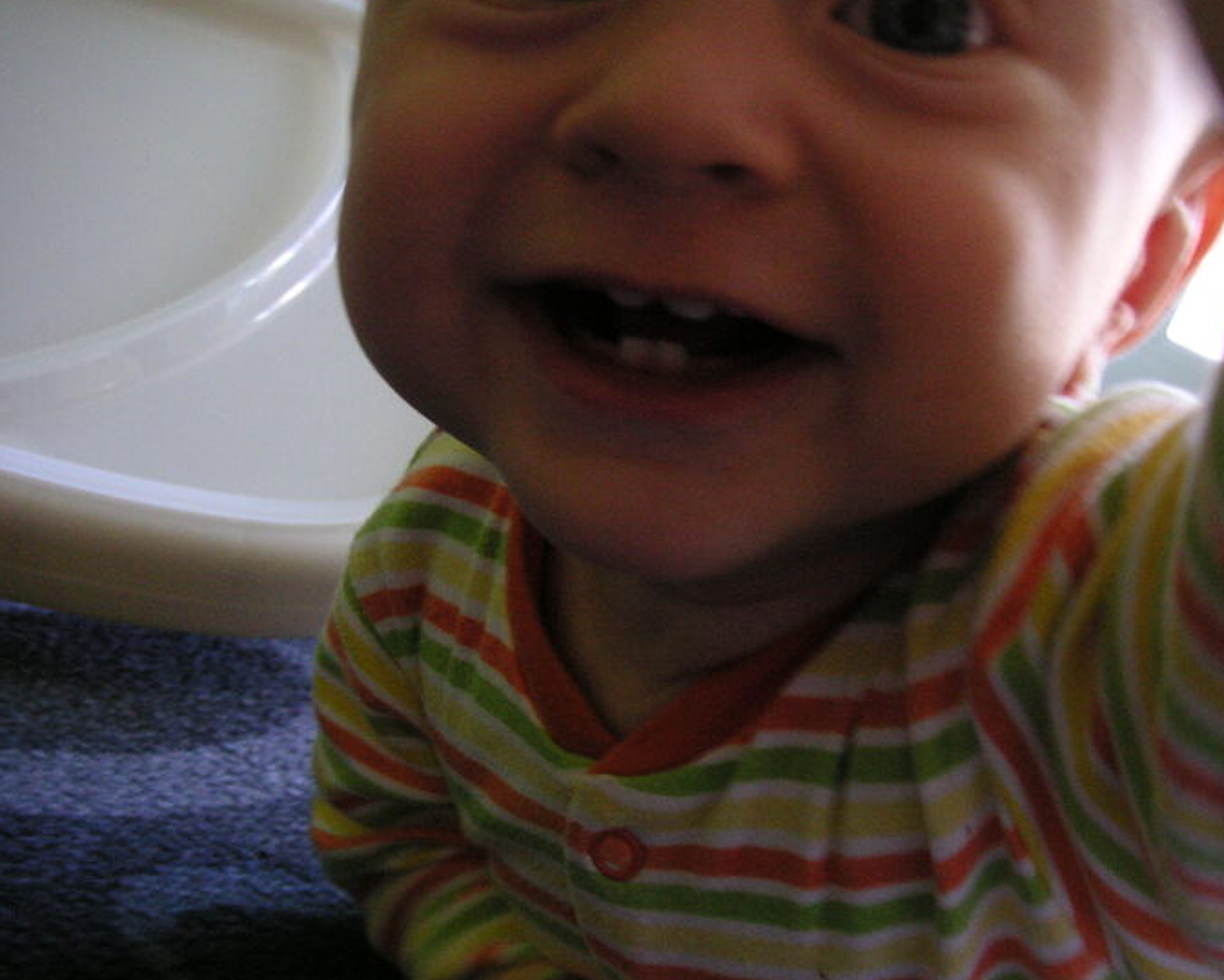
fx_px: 1558
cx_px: 683
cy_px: 519
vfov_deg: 34.9
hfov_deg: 42.8
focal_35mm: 43
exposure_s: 1/45
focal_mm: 6.1
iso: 125
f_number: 2.8
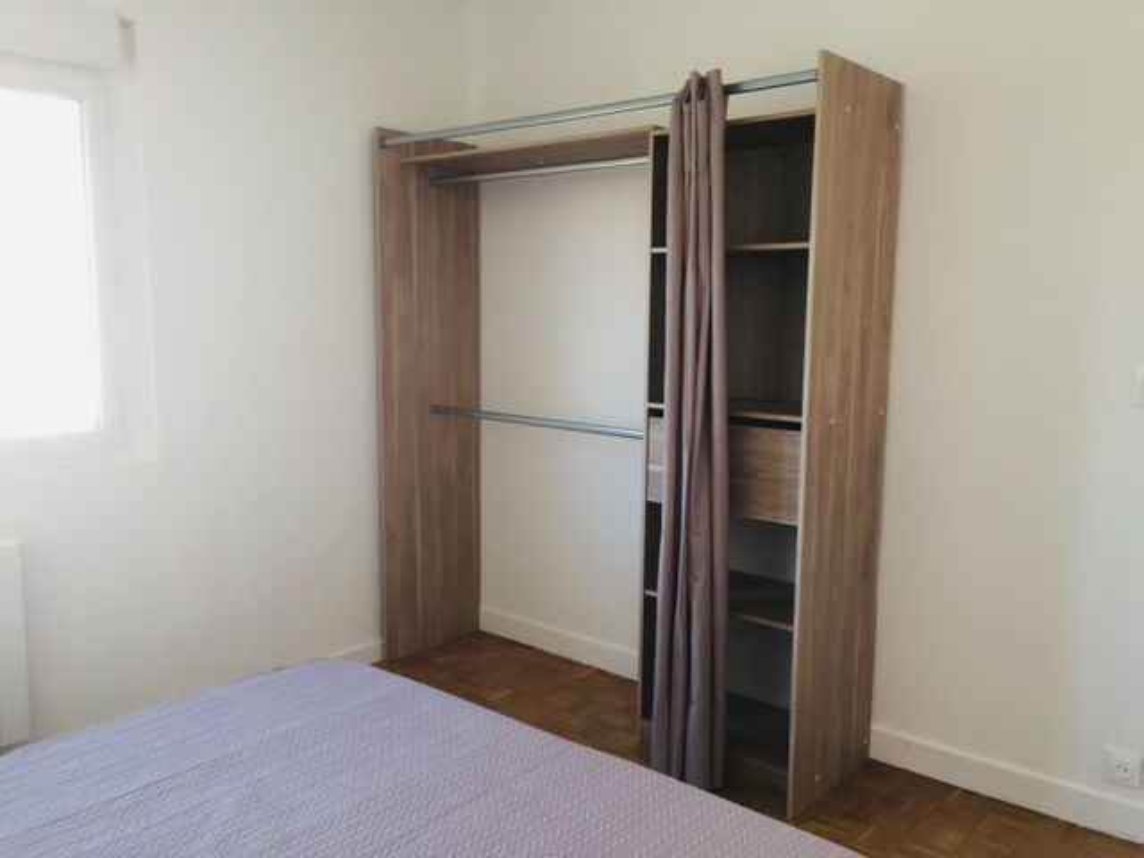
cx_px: 572
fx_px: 958
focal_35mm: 29
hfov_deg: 61.7
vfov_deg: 48.2
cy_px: 429
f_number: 2.2
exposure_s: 1/50
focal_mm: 4.15
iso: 40
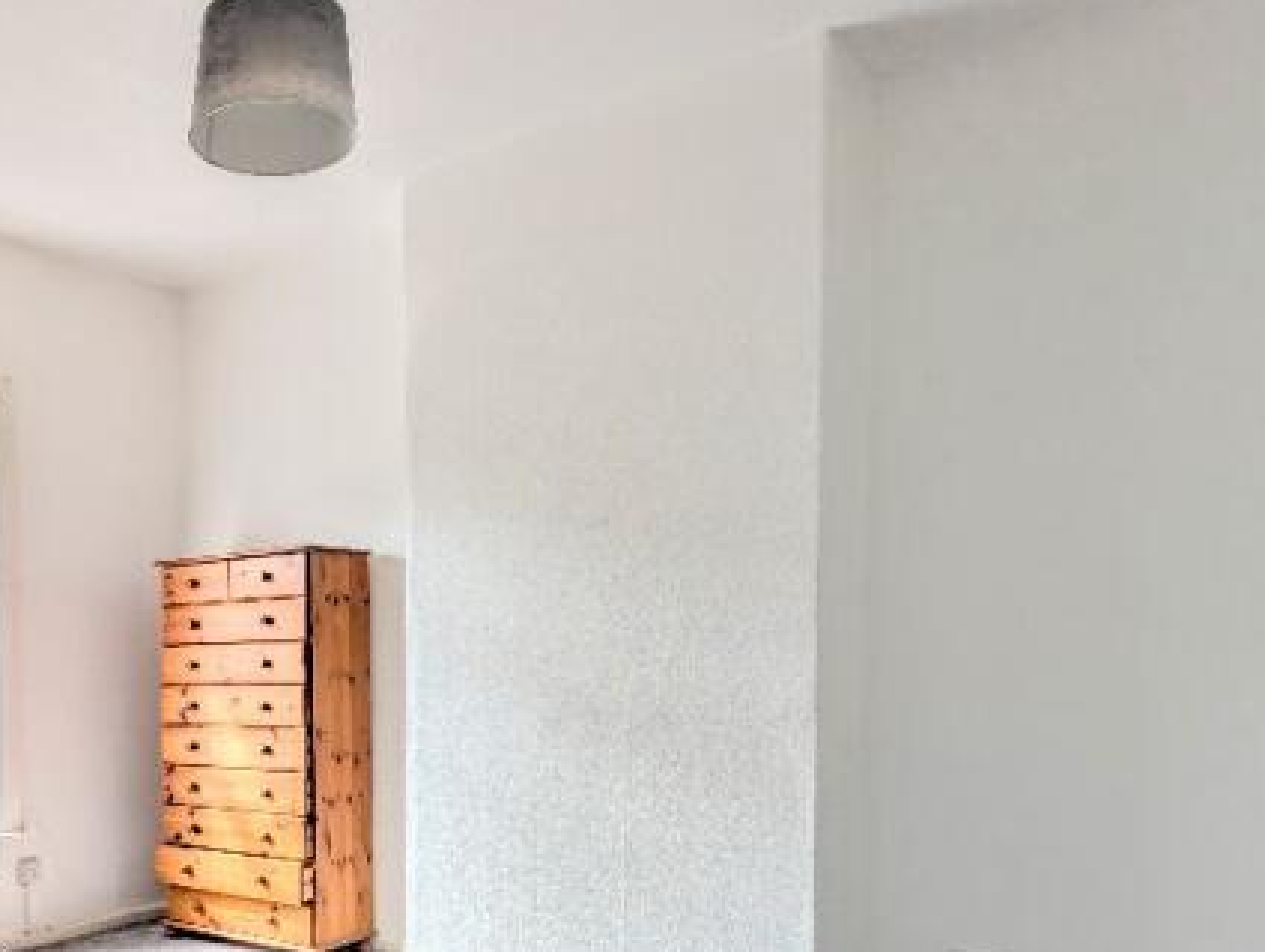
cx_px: 227
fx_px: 1061
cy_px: 706
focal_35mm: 29
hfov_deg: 56.4
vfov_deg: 46.7
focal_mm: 2.02
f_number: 1.7
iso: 51
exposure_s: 1/308
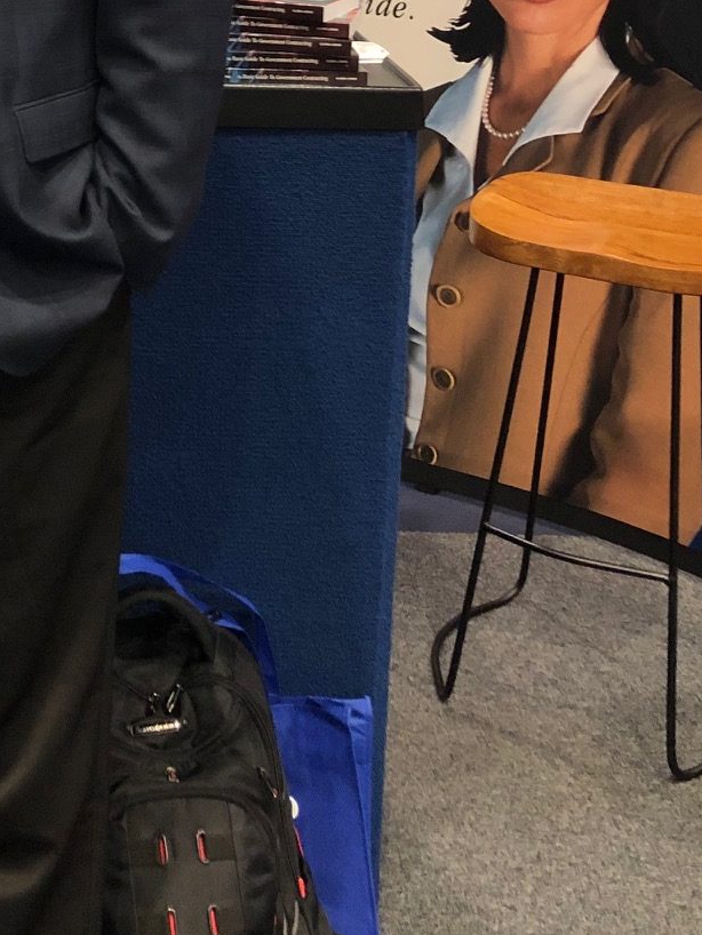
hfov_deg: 20.3
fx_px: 1865
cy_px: -39
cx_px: -88
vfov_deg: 26.4
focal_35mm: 69
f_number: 1.8
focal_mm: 3.99
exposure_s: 1/15
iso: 50
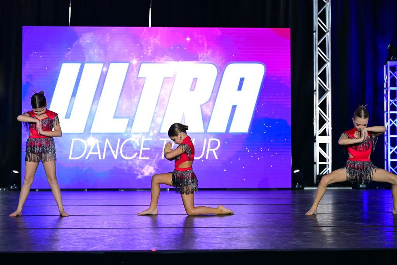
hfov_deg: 28.8
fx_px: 772
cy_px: 132
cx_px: 198
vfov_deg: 19.5
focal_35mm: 70
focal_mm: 70
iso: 6400
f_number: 4
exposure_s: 1/800
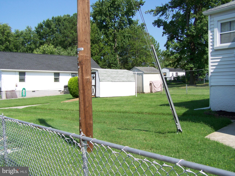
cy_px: 88
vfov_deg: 37.7
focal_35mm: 38
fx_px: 258
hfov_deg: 49.0
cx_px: 118
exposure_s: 1/500
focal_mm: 6.3
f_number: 4
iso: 64
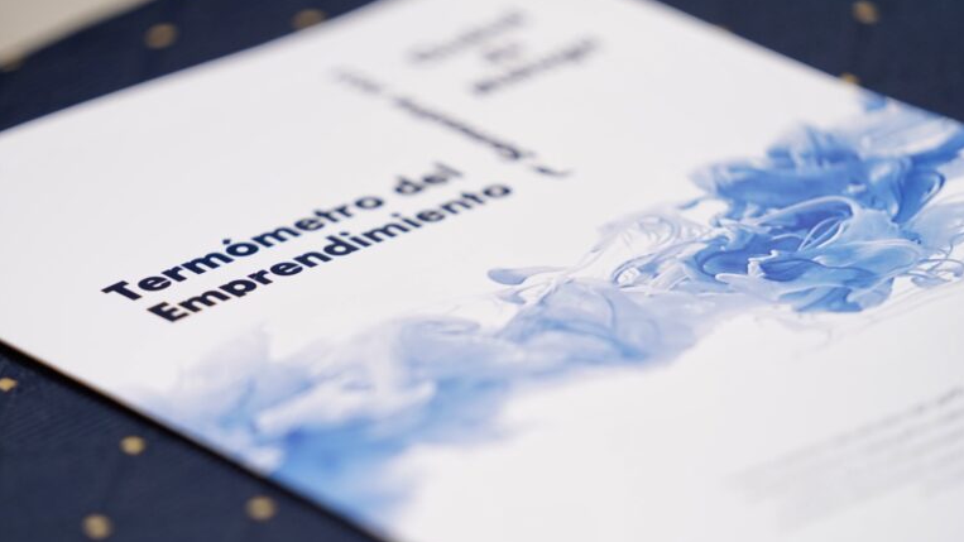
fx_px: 5342
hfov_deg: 10.3
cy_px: 295
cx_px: 483
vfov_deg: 5.8
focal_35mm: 209
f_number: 2.8
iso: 400
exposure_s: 1/200
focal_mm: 198
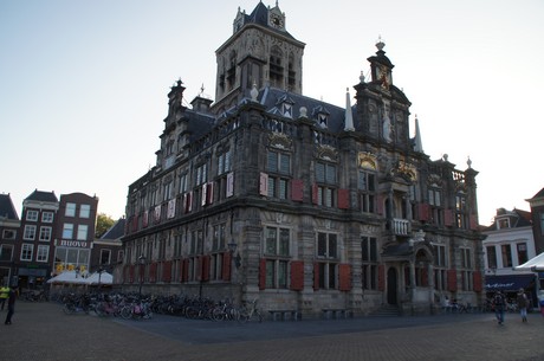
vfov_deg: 47.8
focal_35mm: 27
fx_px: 407
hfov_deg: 67.5
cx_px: 272
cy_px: 180
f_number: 6.3
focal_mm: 18
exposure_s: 1/100
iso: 100
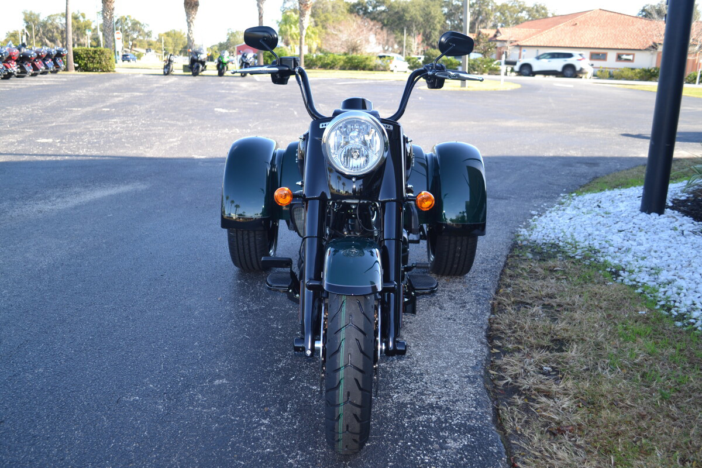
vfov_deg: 40.0
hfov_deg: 57.2
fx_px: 643
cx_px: 351
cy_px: 234
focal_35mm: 33
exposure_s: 1/125
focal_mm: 22
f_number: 3.8
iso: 100
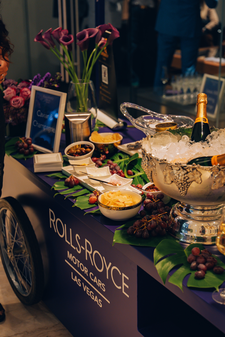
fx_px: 600
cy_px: 168
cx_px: 112
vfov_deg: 31.4
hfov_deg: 21.2
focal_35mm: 64
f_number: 4
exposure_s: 1/125
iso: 1250
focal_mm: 64
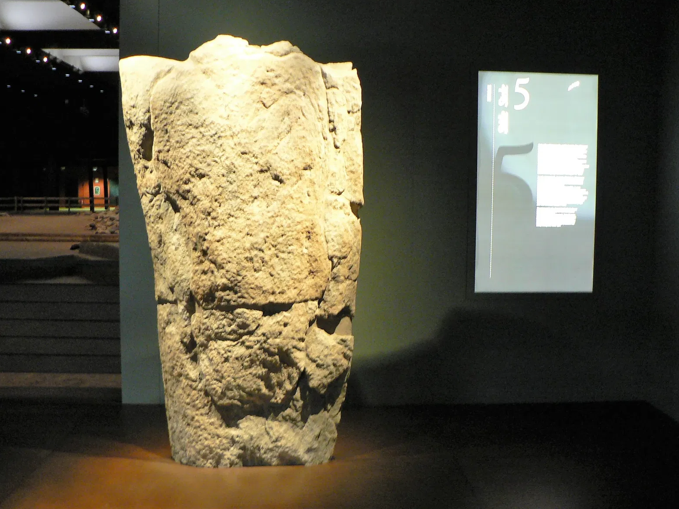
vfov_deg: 38.7
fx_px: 726
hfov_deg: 50.1
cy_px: 249
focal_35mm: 37
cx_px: 348
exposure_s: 1/4
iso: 200
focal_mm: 6
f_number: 2.8
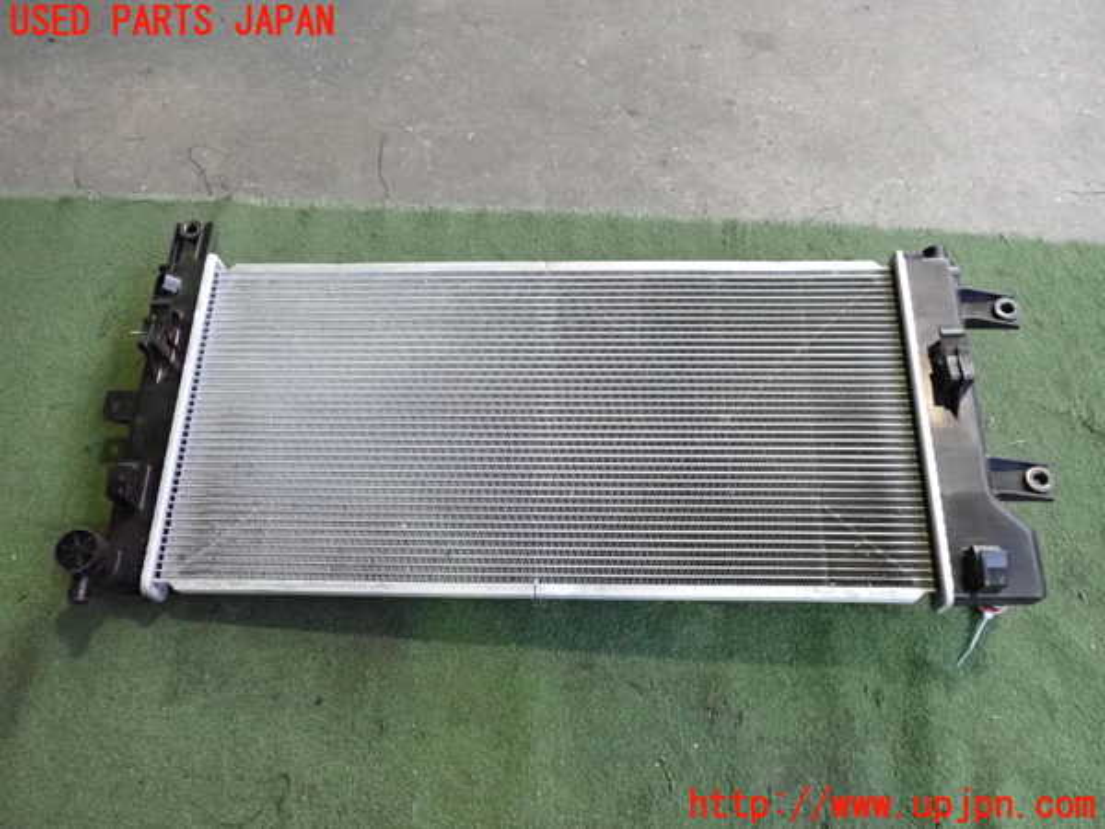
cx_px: 552
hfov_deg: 60.0
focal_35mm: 30
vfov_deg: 46.8
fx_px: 958
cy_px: 414
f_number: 2.3
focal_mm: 5.4
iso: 2000
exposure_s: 1/500
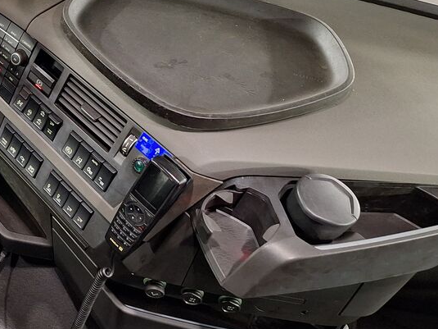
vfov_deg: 26.1
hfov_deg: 30.3
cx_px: -75
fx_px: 696
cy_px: 69
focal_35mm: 55
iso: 250
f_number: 1.8
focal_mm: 5.54
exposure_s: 1/25
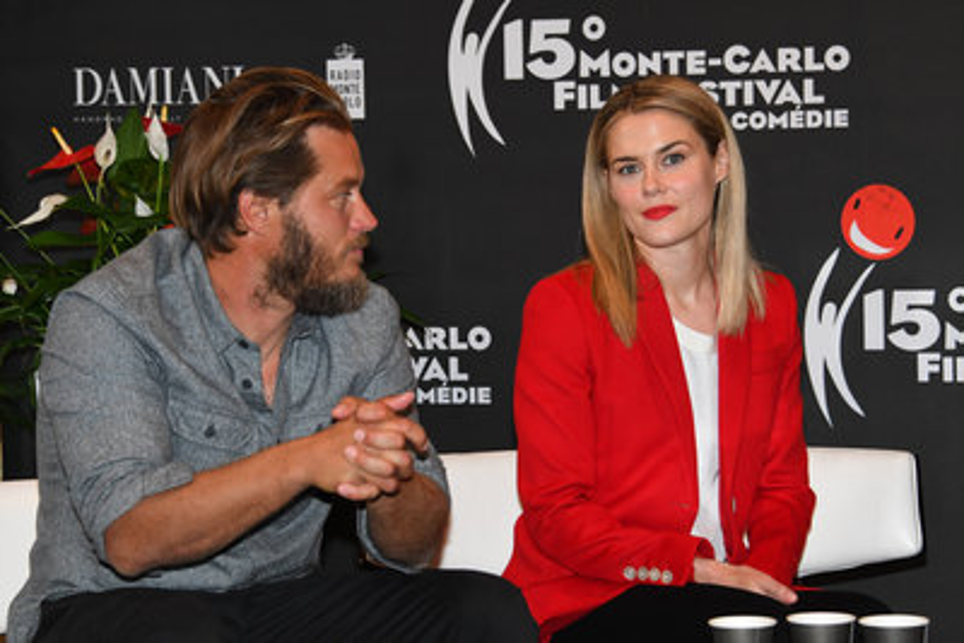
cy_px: 322
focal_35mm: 138
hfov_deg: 14.9
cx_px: 482
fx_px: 3696
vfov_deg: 9.9
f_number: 5.6
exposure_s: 1/160
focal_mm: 92
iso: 1600
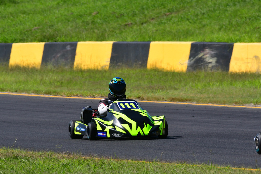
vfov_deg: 1.8
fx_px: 5504
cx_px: 131
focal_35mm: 759
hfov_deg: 2.7
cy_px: 87
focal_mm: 500
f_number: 13
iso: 500
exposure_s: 1/640
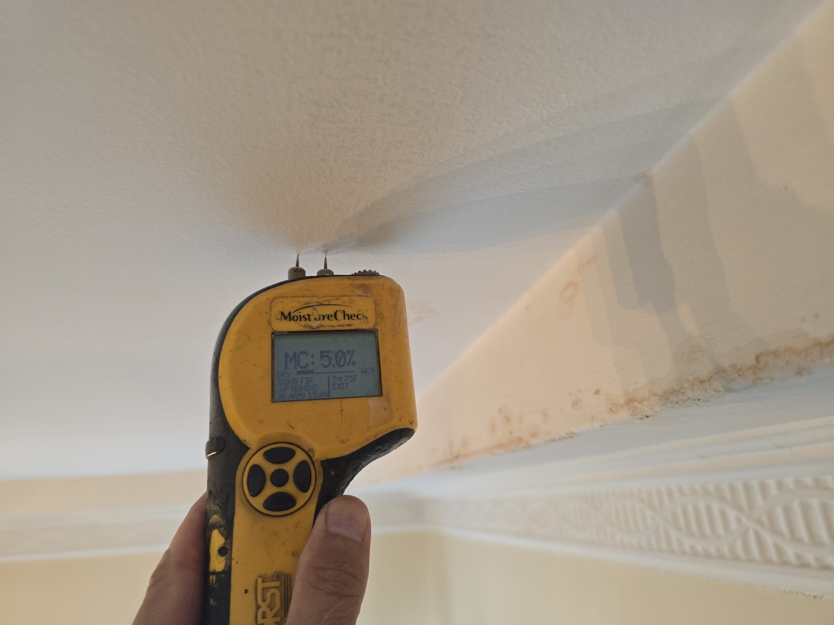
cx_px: 417
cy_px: 312
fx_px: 554
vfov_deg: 58.9
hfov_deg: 73.9
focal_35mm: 23
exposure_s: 1/120
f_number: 1.7
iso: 200
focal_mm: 6.3
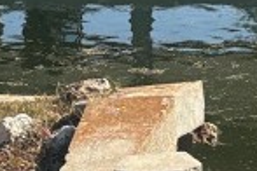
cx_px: 210
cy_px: -24
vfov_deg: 7.2
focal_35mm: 189
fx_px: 1349
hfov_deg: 10.8
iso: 50
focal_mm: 5.96
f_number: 1.6
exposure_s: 1/2398
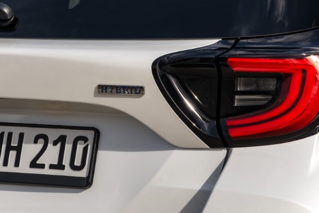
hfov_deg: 9.3
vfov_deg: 6.2
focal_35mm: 221
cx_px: 41
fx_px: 1959
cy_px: 247
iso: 125
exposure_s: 1/80
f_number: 11
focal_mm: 92
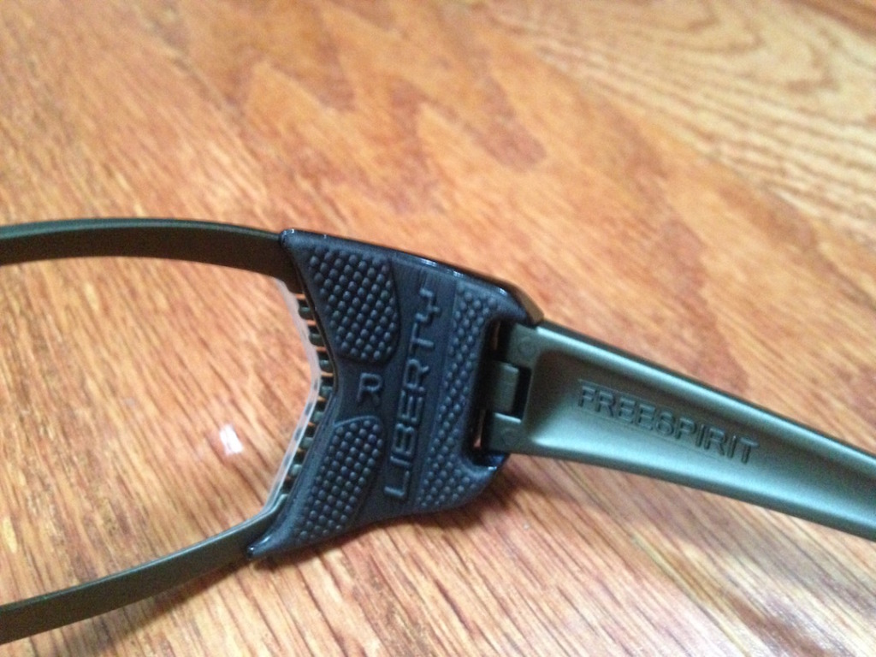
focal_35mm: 33
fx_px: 835
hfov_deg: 55.4
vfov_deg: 42.9
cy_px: 328
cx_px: 438
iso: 800
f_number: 2.4
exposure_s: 1/15
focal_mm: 4.12
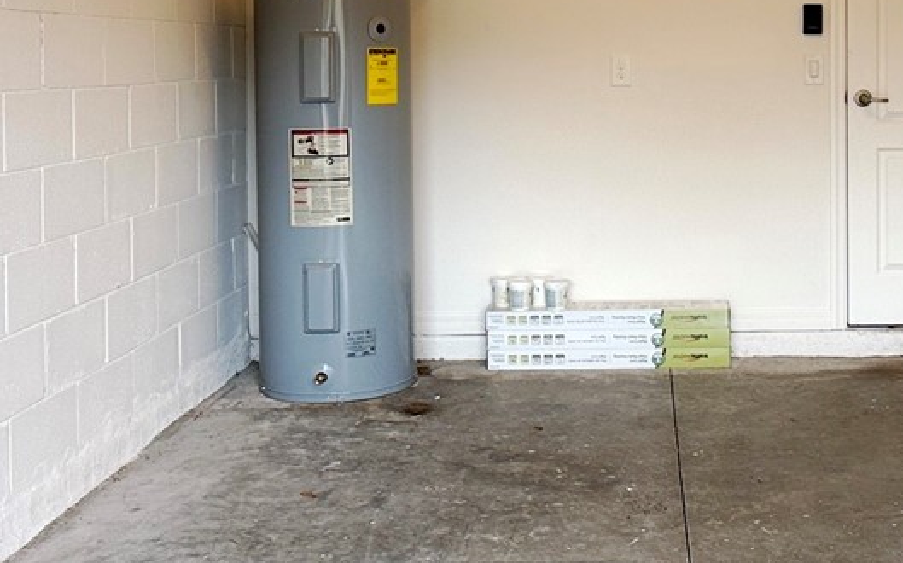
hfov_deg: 26.5
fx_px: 1894
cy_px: 72
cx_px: 655
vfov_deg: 16.7
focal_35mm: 77
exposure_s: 1/456
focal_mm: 6.76
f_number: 1.78
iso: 100
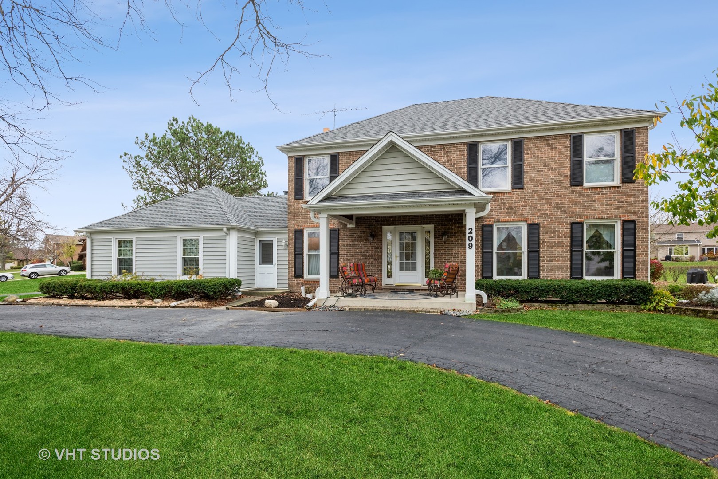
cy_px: 240
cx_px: 359
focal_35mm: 19
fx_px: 379
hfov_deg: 86.9
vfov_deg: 64.6
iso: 400
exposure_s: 1/100
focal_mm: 19
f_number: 8
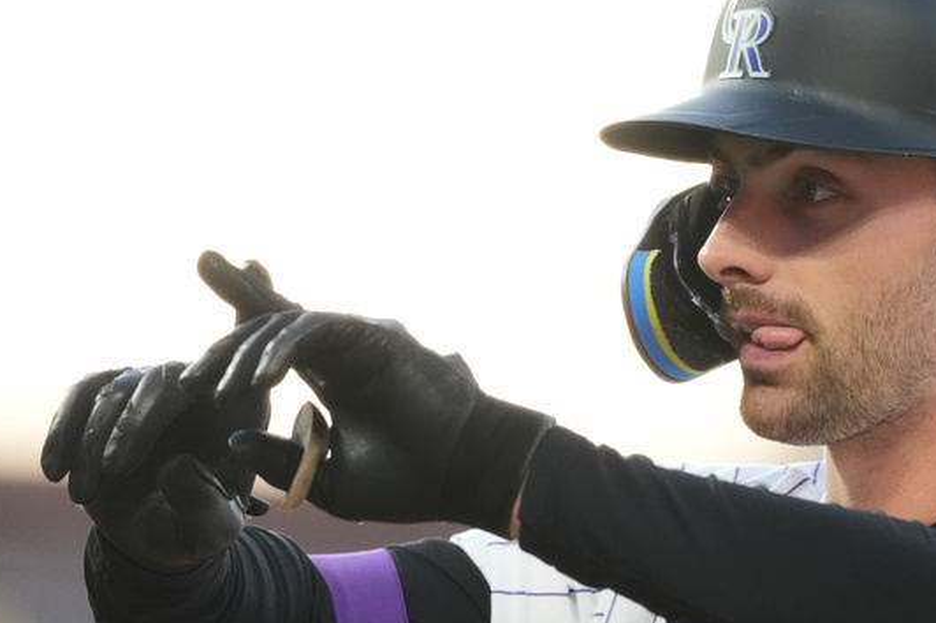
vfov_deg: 1.2
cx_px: 762
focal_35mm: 1155
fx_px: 30010
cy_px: 422
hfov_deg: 1.8
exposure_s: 1/2000
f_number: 4
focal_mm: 600
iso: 4000
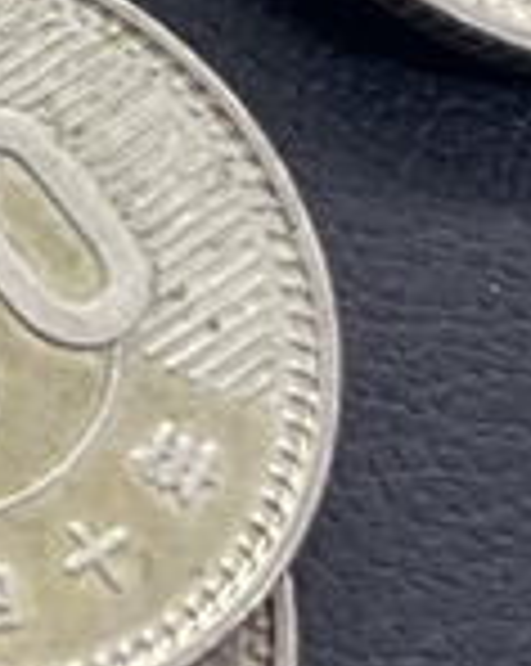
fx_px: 4055
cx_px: -1863
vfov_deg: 9.0
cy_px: -549
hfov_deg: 5.9
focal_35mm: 206
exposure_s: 1/100
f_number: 1.6
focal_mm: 4.2
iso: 100
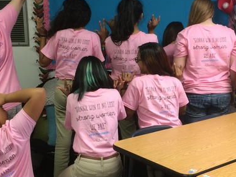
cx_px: 147
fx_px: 375
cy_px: 79
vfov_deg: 26.5
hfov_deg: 34.8
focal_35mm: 55
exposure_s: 1/30
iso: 80
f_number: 2.2
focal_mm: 4.15
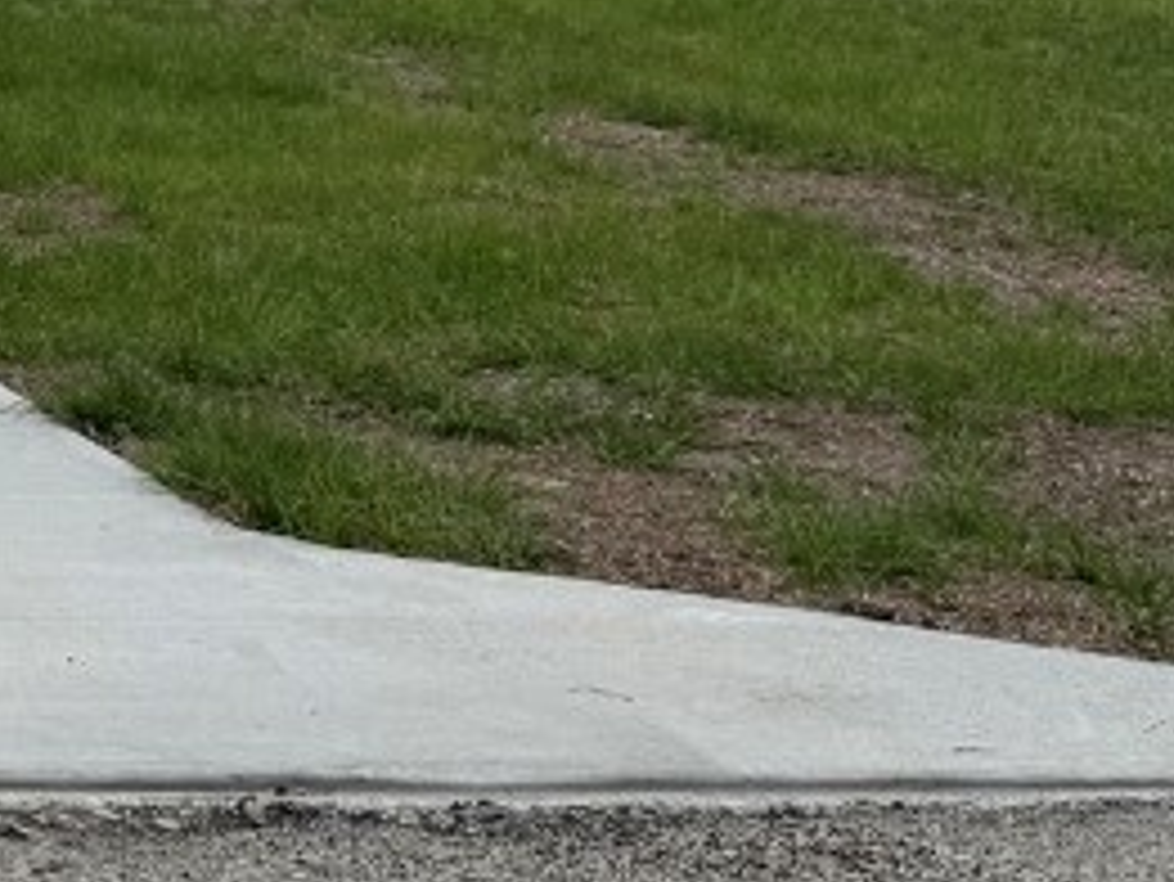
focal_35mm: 94
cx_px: -909
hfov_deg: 17.2
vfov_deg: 15.2
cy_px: -148
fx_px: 3189
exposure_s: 1/12346
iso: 80
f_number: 1.78
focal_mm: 6.76
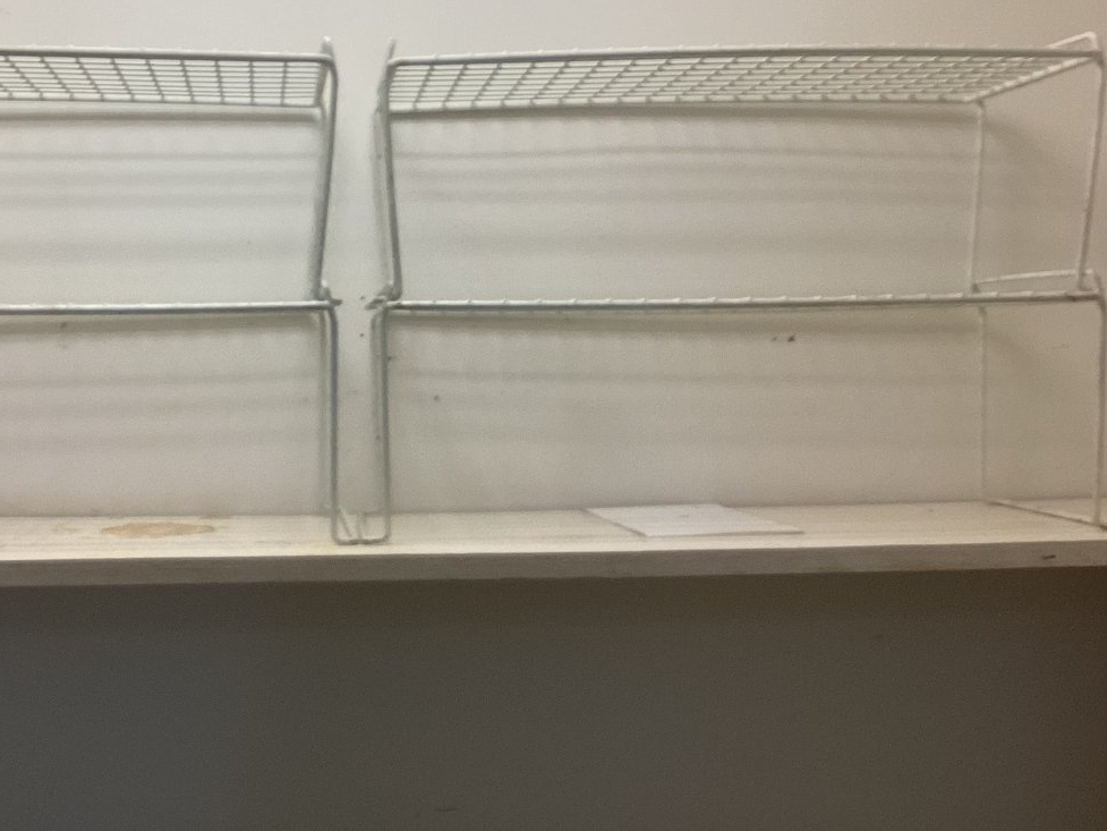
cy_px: 333
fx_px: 1535
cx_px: 370
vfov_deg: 30.2
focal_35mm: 48
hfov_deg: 39.2
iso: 100
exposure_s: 1/120
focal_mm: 3.3
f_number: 2.4
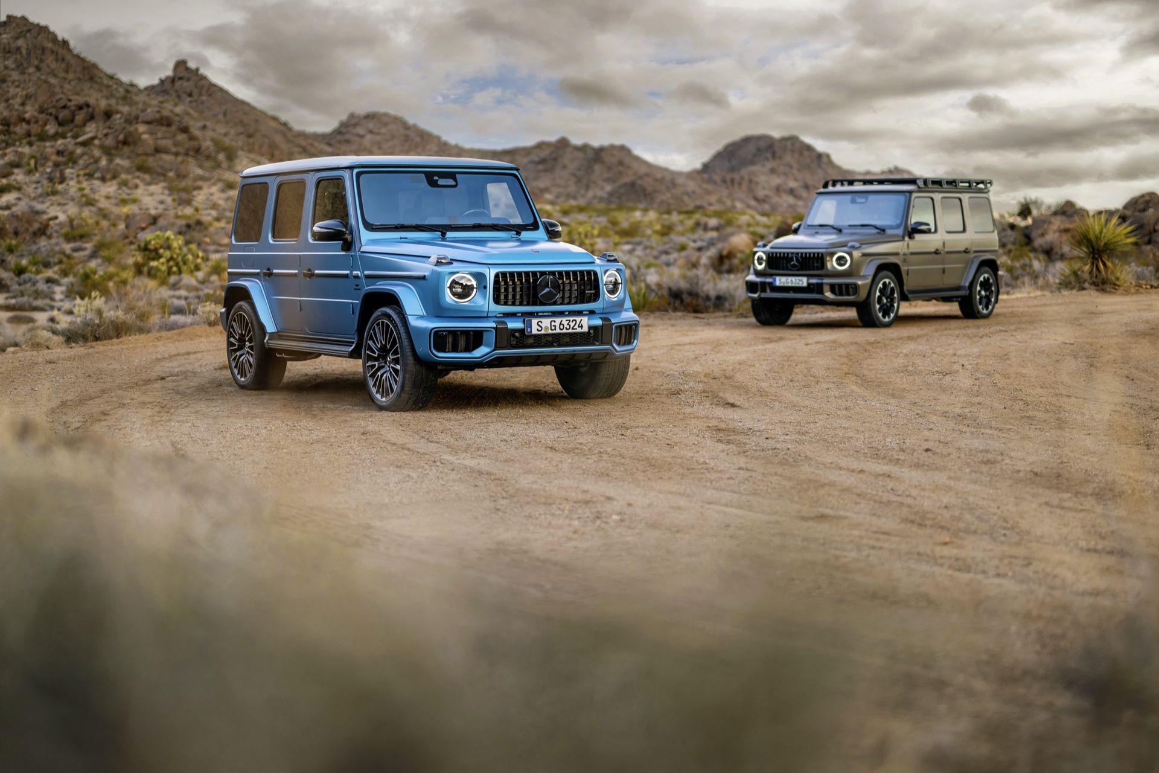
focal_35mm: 50
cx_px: 580
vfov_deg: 27.0
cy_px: 386
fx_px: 1610
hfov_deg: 39.6
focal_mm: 50
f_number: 1.2
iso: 100
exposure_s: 1/200
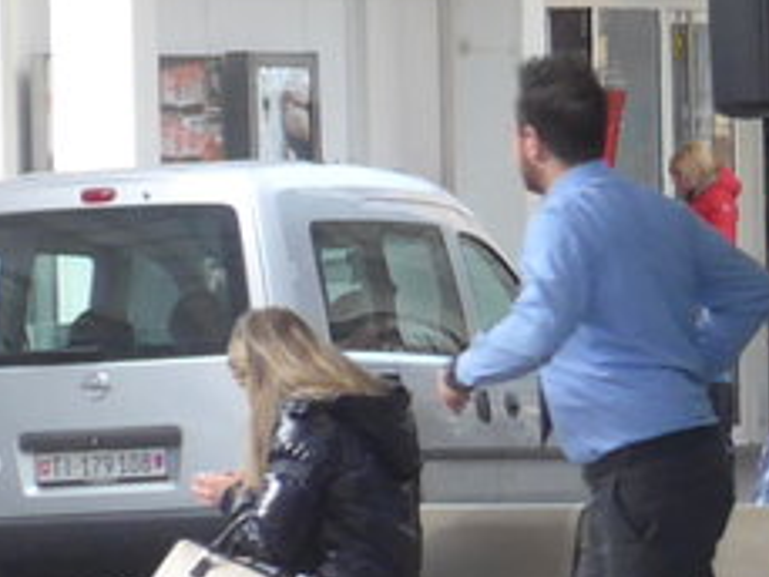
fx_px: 13603
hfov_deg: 3.2
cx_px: 1924
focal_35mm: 612
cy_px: -40
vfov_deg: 2.4
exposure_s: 1/160
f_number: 5
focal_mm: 22.9
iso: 250
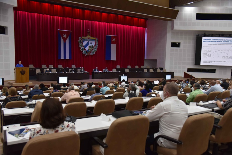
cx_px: 116
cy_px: 78
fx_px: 200
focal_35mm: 31
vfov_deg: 42.3
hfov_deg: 60.3
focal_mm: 31
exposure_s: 1/200
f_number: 4
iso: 1600
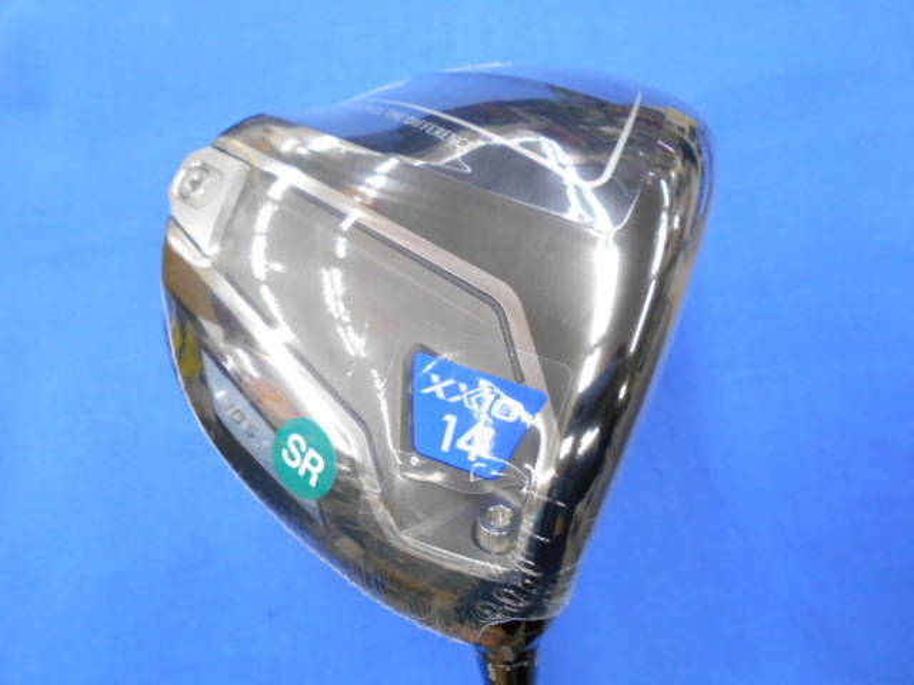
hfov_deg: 67.3
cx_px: 457
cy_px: 342
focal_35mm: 26
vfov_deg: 53.1
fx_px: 687
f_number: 3.2
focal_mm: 4.6
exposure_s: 1/30
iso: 320
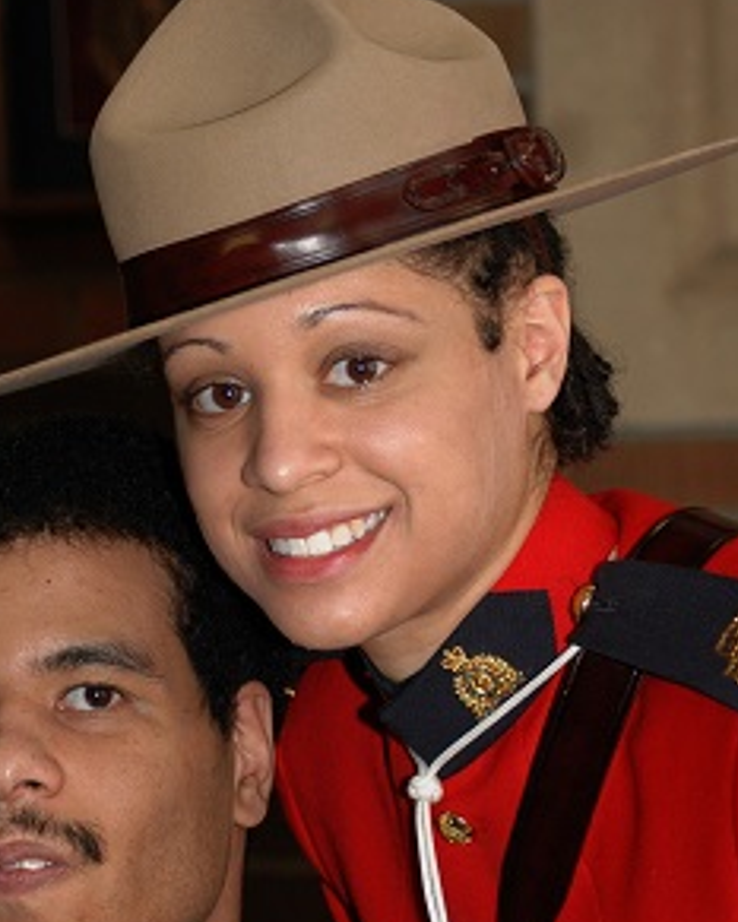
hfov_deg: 9.1
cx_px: 238
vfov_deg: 11.4
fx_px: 4612
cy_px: 646
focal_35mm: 169
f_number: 4.5
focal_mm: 70
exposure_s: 1/60
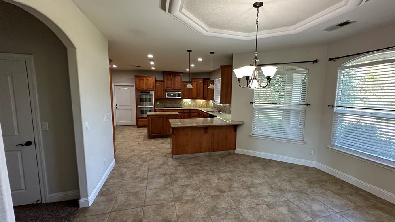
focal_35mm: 16
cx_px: 207
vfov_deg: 67.1
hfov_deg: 99.3
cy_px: 114
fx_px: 168
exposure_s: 1/120
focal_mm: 2.22
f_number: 2.2
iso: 250
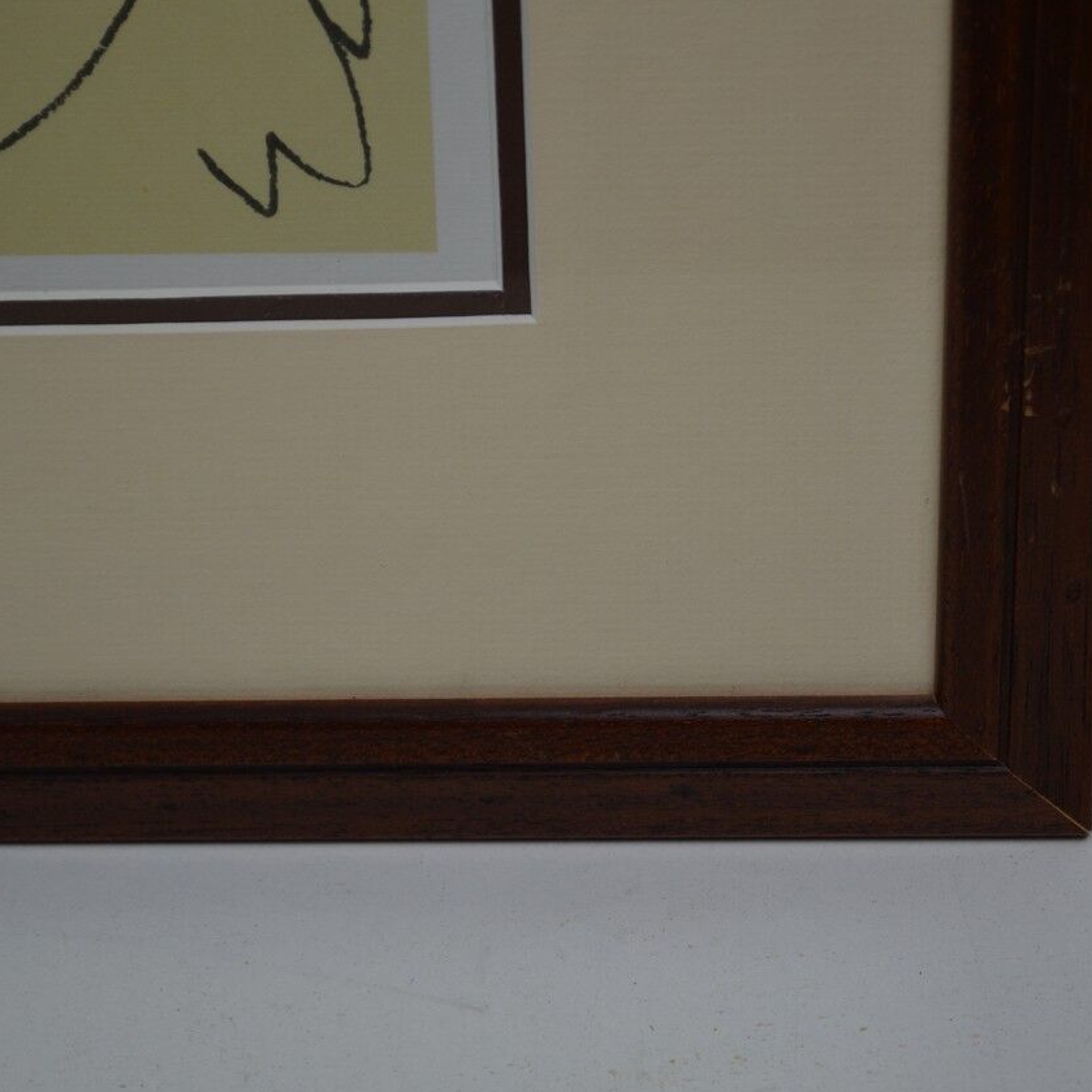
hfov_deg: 17.9
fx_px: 3462
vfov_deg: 17.9
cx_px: 565
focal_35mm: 97
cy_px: 547
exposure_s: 1/125
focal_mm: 50
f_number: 5.6
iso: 280
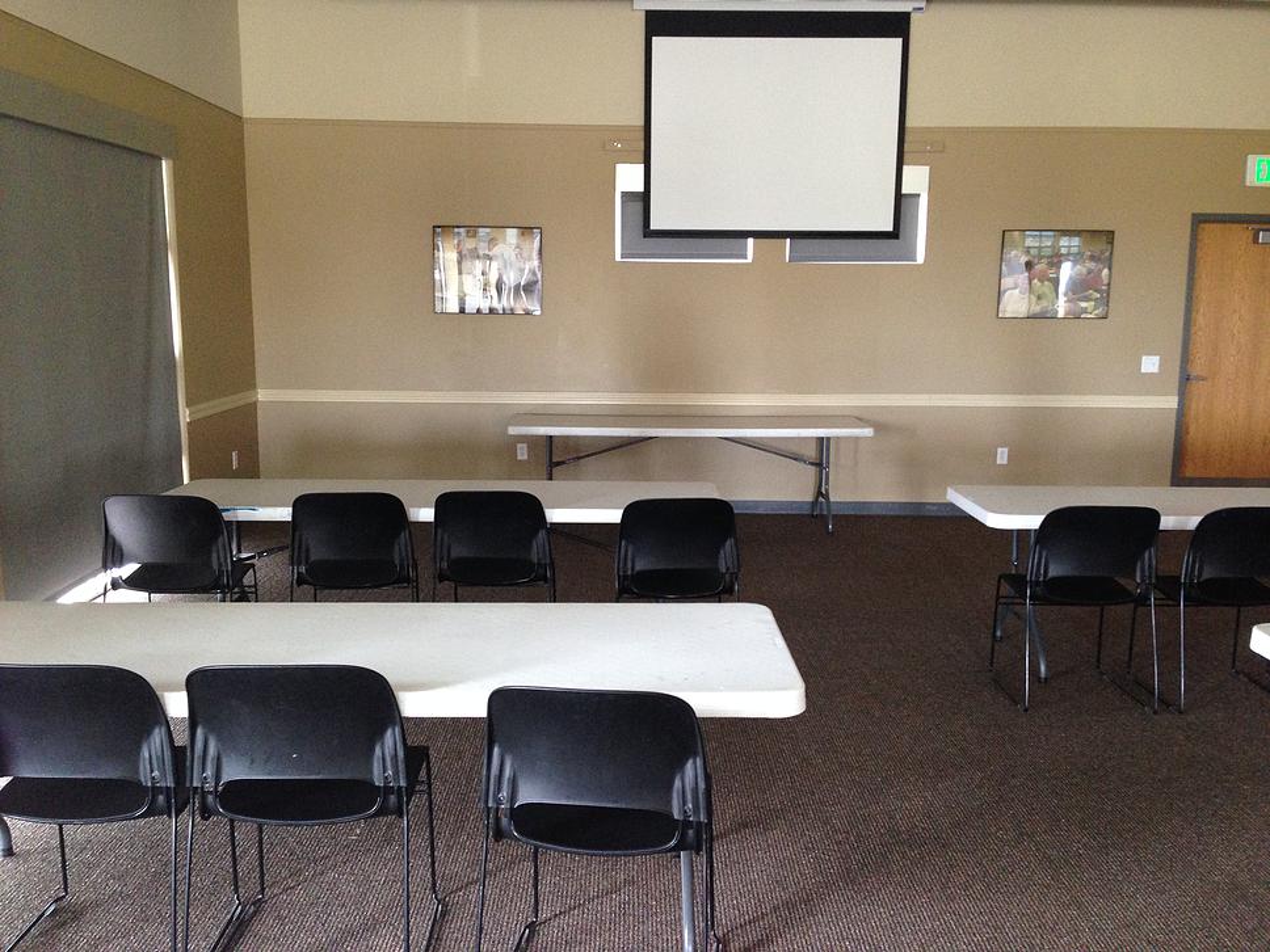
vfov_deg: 42.9
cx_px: 635
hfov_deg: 55.4
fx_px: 1211
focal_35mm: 33
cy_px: 476
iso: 250
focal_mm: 4.12
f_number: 2.4
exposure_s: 1/20
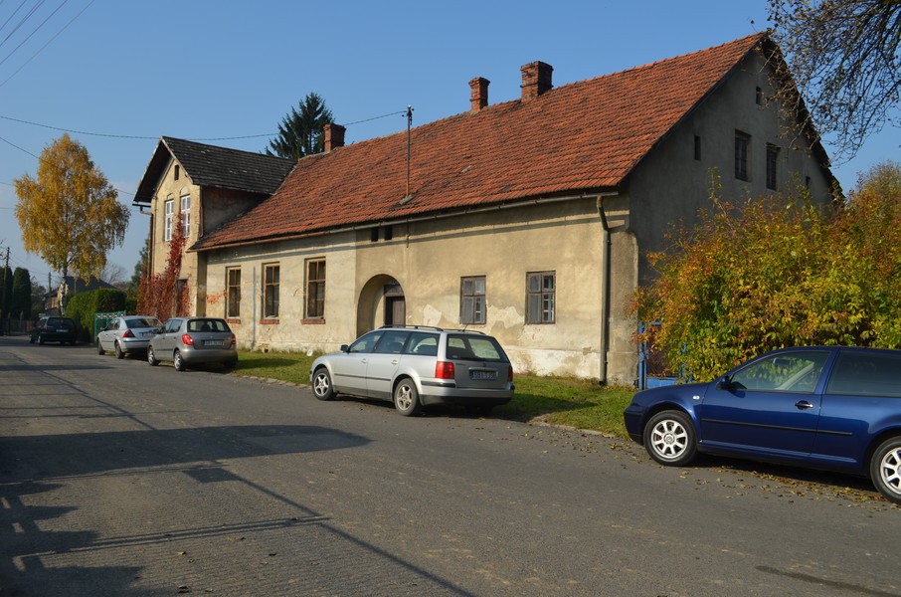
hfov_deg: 57.3
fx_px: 824
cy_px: 298
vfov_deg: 39.8
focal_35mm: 33
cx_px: 450
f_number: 8
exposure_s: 1/250
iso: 100
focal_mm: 22
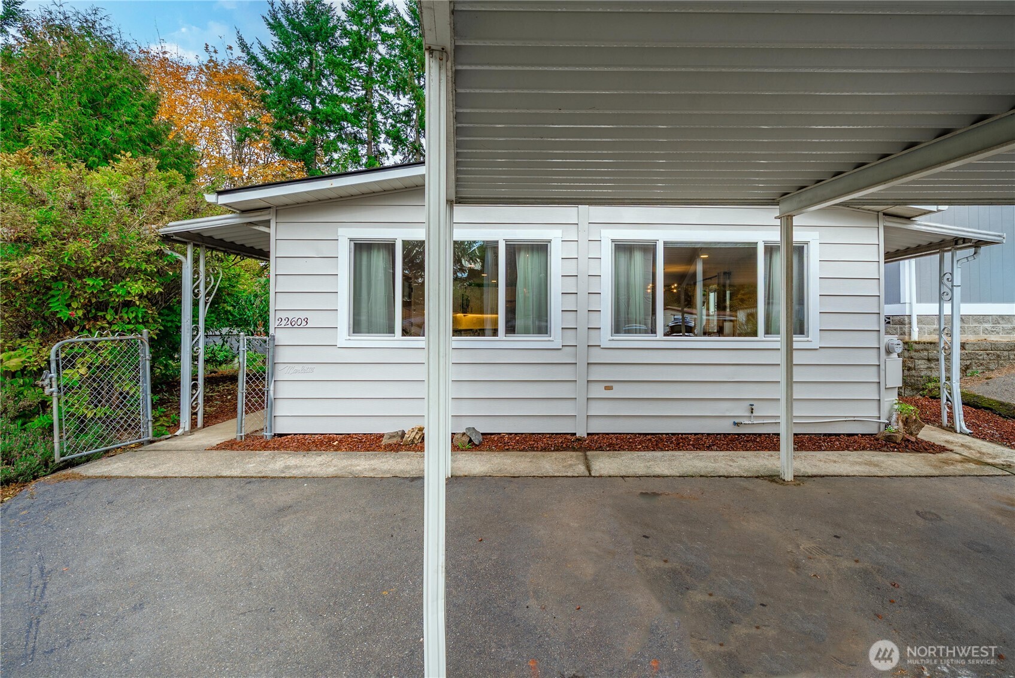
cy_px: 339
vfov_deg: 77.4
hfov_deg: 100.4
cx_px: 508
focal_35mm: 15
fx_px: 423
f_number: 7.1
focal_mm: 15
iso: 80
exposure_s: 1/50
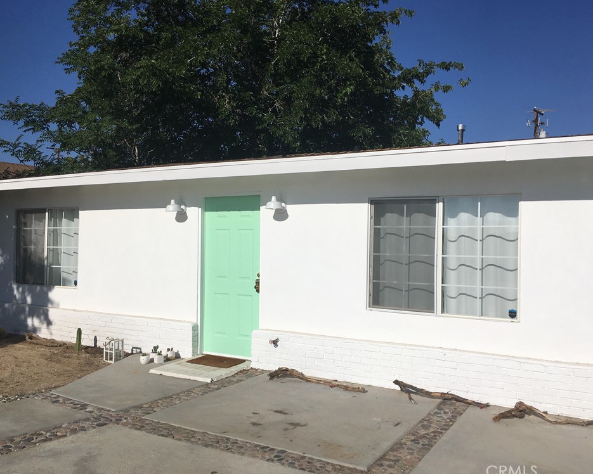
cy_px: 237
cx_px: 285
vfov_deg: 47.1
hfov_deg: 57.2
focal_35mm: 31
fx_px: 544
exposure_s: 1/5917
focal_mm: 4.15
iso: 25
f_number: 2.2
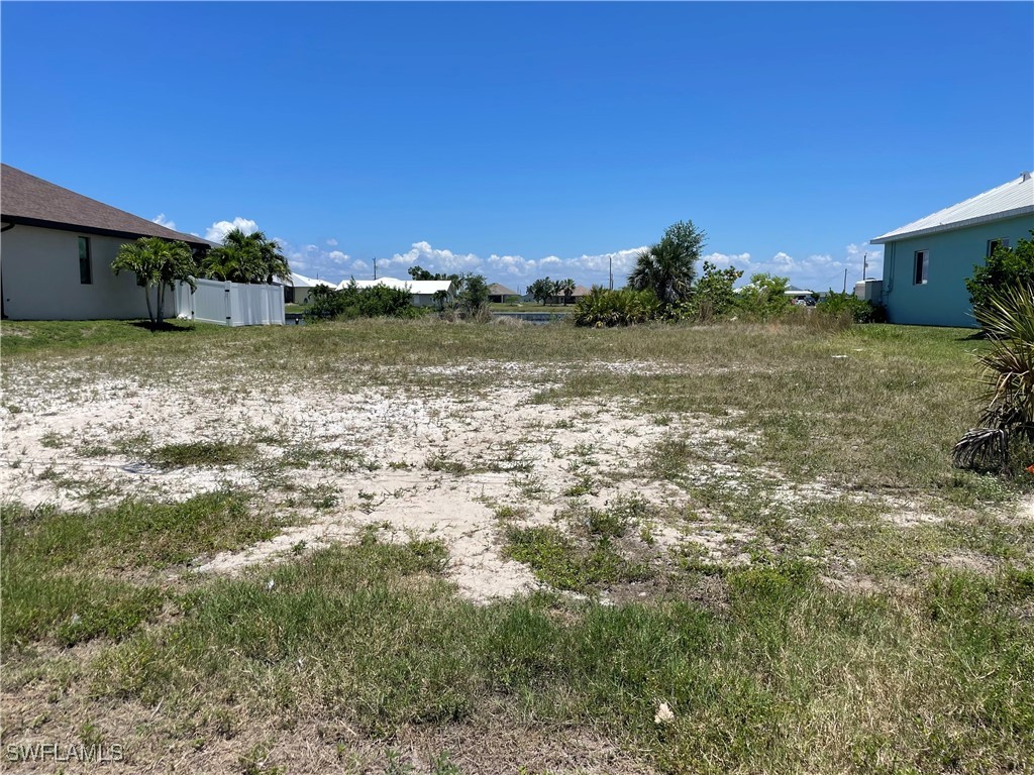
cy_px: 388
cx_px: 517
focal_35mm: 26
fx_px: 777
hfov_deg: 67.3
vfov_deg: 53.1
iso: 32
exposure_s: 1/5556
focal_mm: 4.2
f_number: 1.6
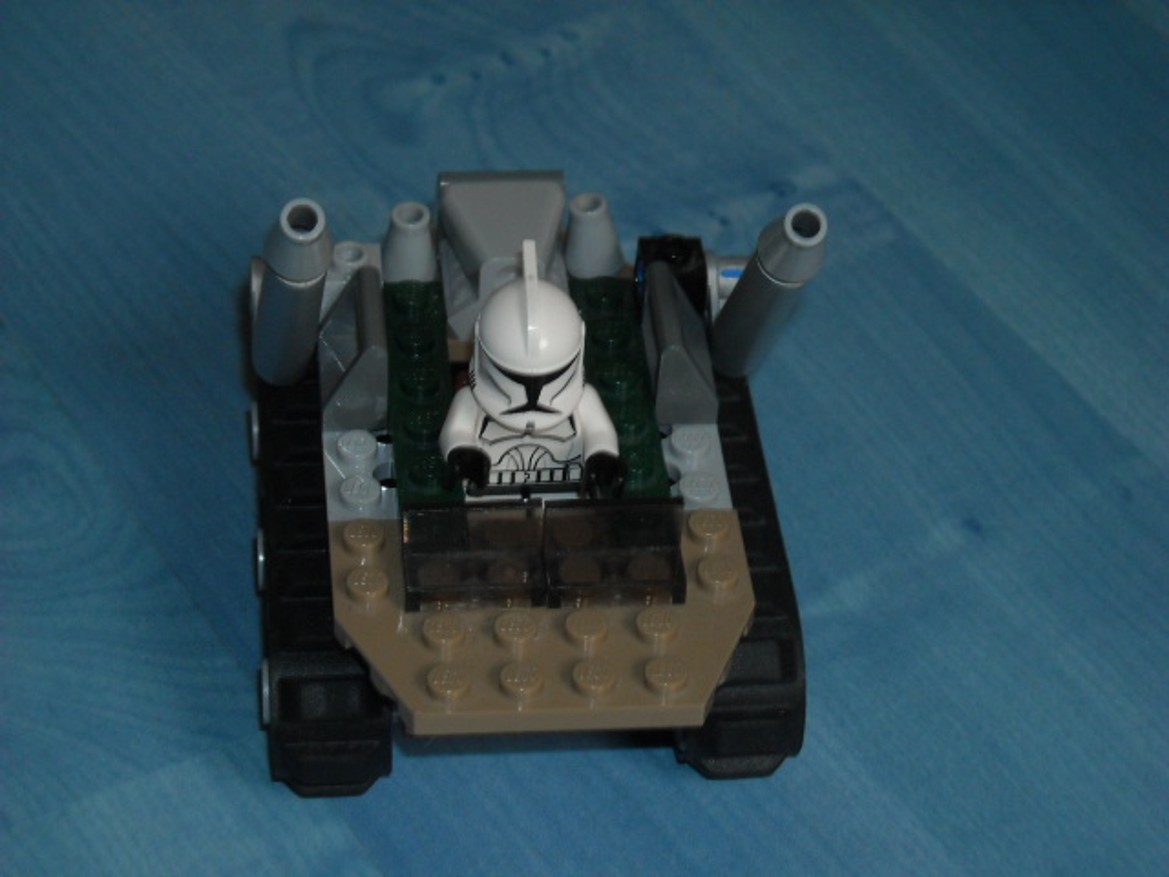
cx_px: 584
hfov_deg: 18.7
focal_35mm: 105
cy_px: 438
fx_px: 3546
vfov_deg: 14.1
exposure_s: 1/76
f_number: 4.7
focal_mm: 17.1
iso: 200
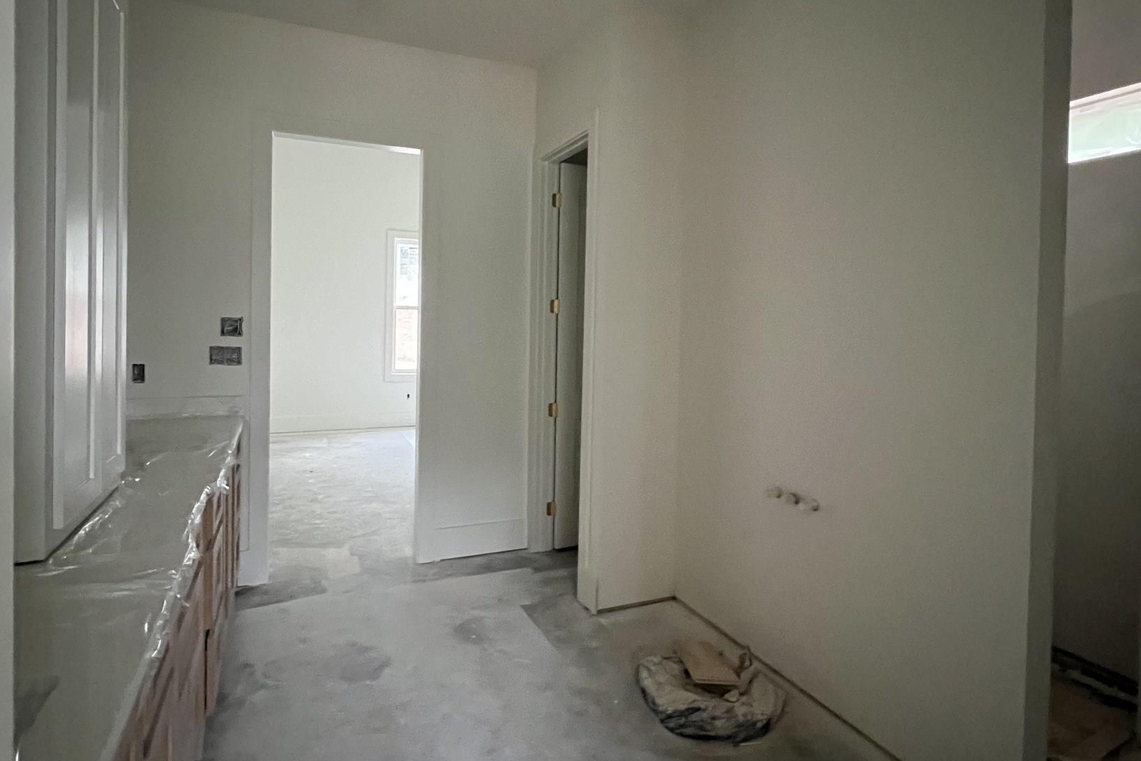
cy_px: 334
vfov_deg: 64.3
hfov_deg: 86.9
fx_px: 602
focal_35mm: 19
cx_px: 568
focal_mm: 1.57
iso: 1000
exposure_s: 1/44
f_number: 1.8
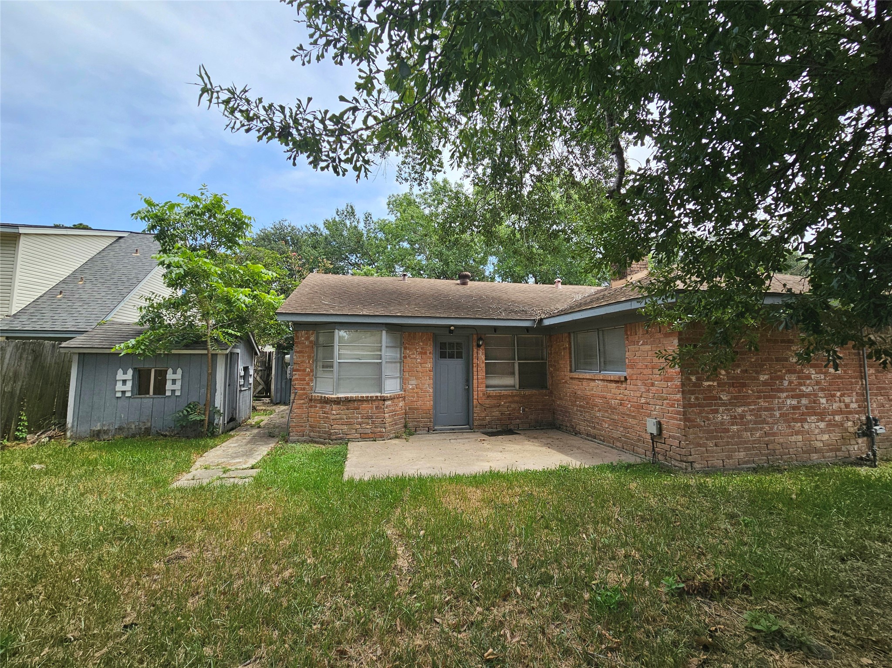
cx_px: 446
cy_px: 334
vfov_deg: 89.9
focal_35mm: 13
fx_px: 335
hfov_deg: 106.2
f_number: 2.2
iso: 50
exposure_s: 1/1000
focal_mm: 2.2
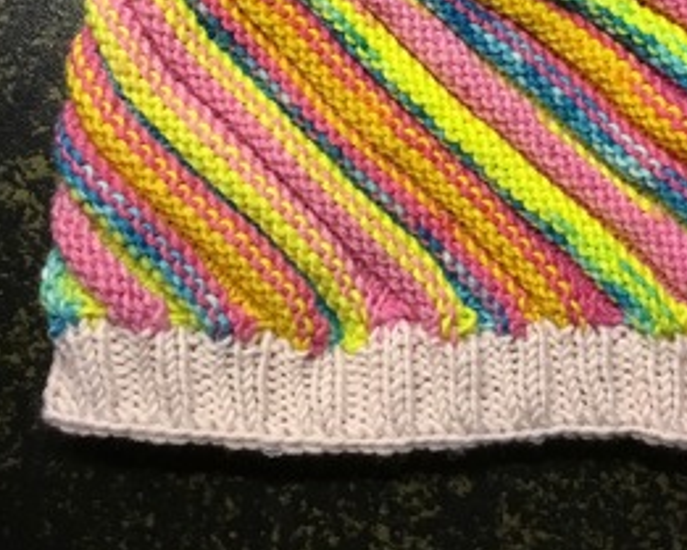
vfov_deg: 27.1
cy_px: 53
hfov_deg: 34.5
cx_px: 442
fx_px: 1098
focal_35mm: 54
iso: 250
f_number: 2.4
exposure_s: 1/33
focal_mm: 3.3
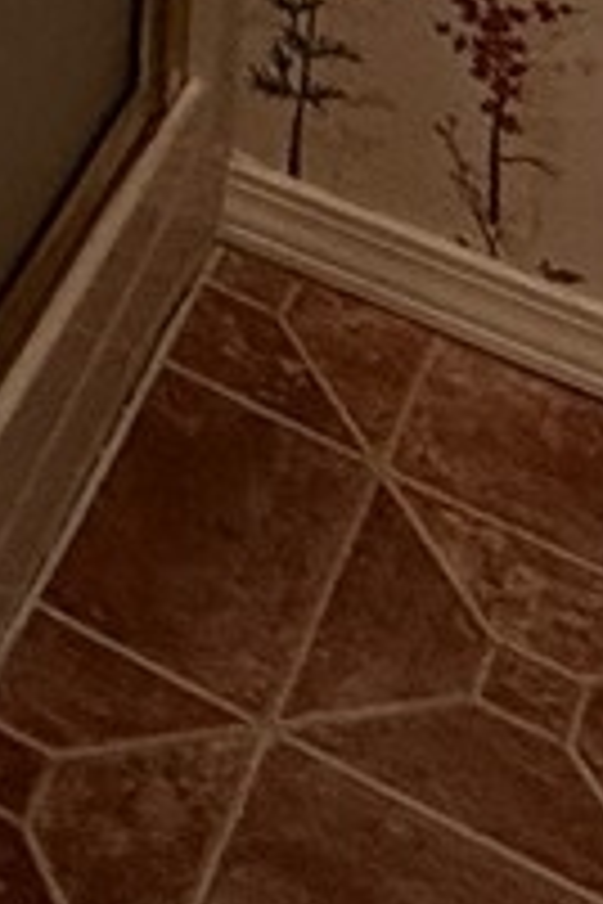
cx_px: -742
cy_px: -1399
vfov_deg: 12.7
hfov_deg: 10.5
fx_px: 2914
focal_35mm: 116
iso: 320
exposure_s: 1/120
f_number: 2.2
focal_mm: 2.22
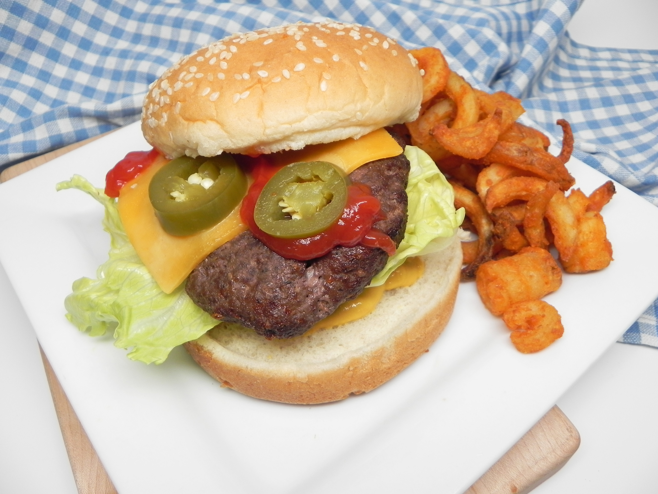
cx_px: 329
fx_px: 551
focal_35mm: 29
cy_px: 247
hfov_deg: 61.7
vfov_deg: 48.2
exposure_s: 1/49
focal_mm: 5.2
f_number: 2.8
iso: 160
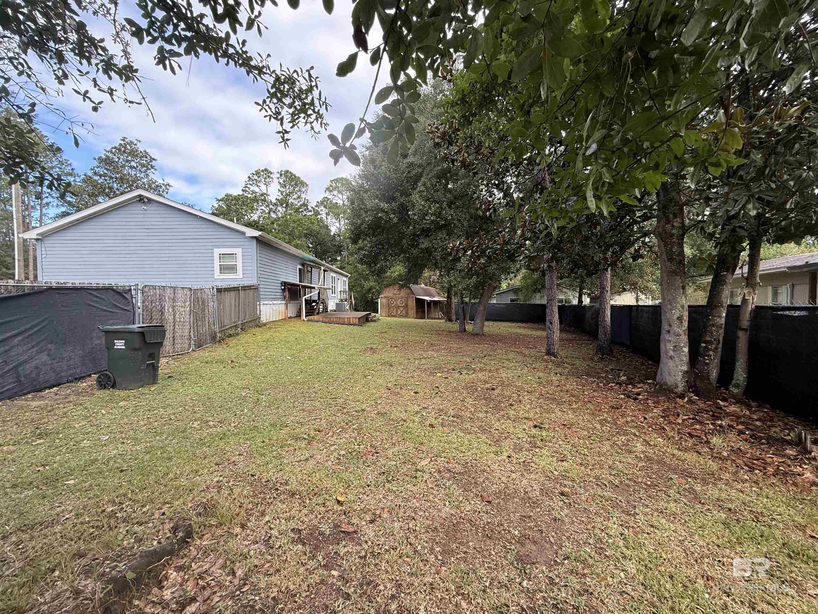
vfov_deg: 85.7
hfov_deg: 102.1
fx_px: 331
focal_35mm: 14
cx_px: 409
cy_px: 307
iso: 64
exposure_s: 1/228
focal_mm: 2.22
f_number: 2.2
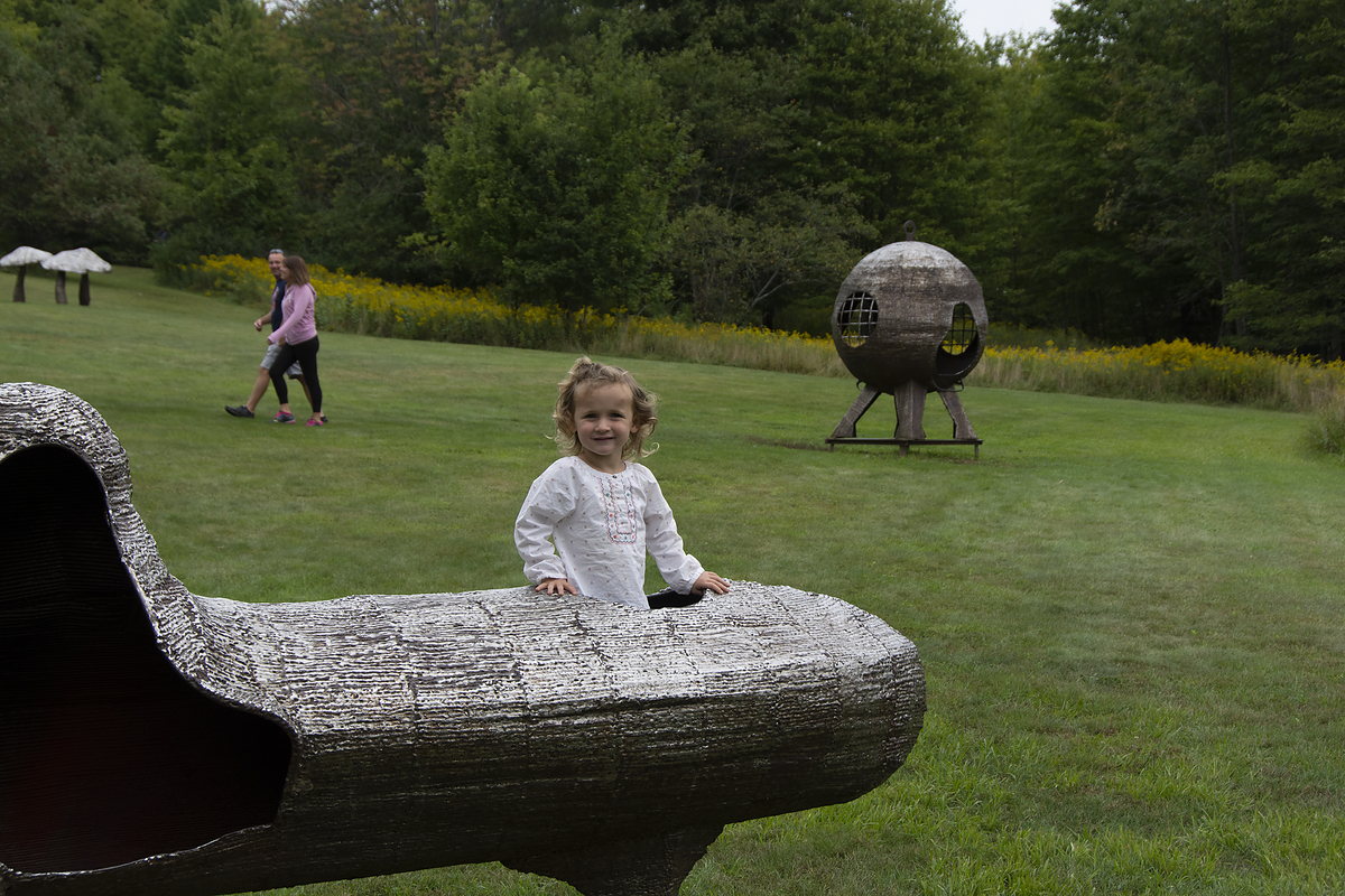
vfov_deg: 18.2
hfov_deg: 27.0
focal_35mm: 75
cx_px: 672
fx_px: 2802
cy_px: 448
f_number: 7.1
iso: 400
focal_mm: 50
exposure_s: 1/800
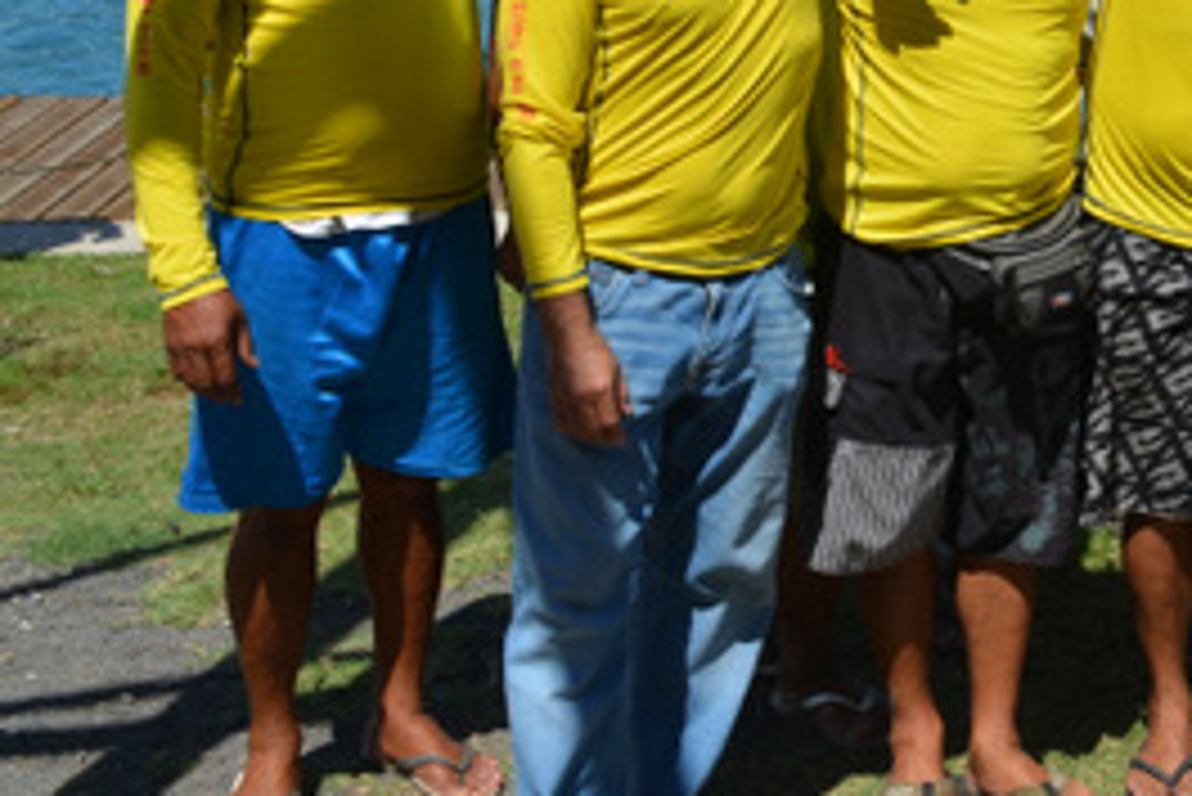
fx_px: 2756
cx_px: 1421
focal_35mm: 83
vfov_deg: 16.0
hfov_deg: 22.5
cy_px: -52
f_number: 9
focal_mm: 23
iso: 100
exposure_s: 1/320
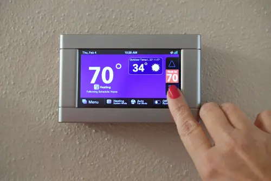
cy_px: 90
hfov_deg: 33.4
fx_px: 452
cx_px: 136
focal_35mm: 60
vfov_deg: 22.7
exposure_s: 1/50
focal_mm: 40
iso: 2000
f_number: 4.5
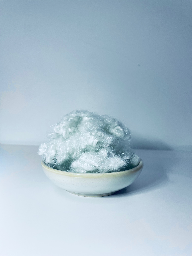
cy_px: 128
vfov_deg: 67.3
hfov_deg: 53.1
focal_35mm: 26
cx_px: 96
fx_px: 192
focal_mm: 4.2
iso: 100
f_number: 1.6
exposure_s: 1/121
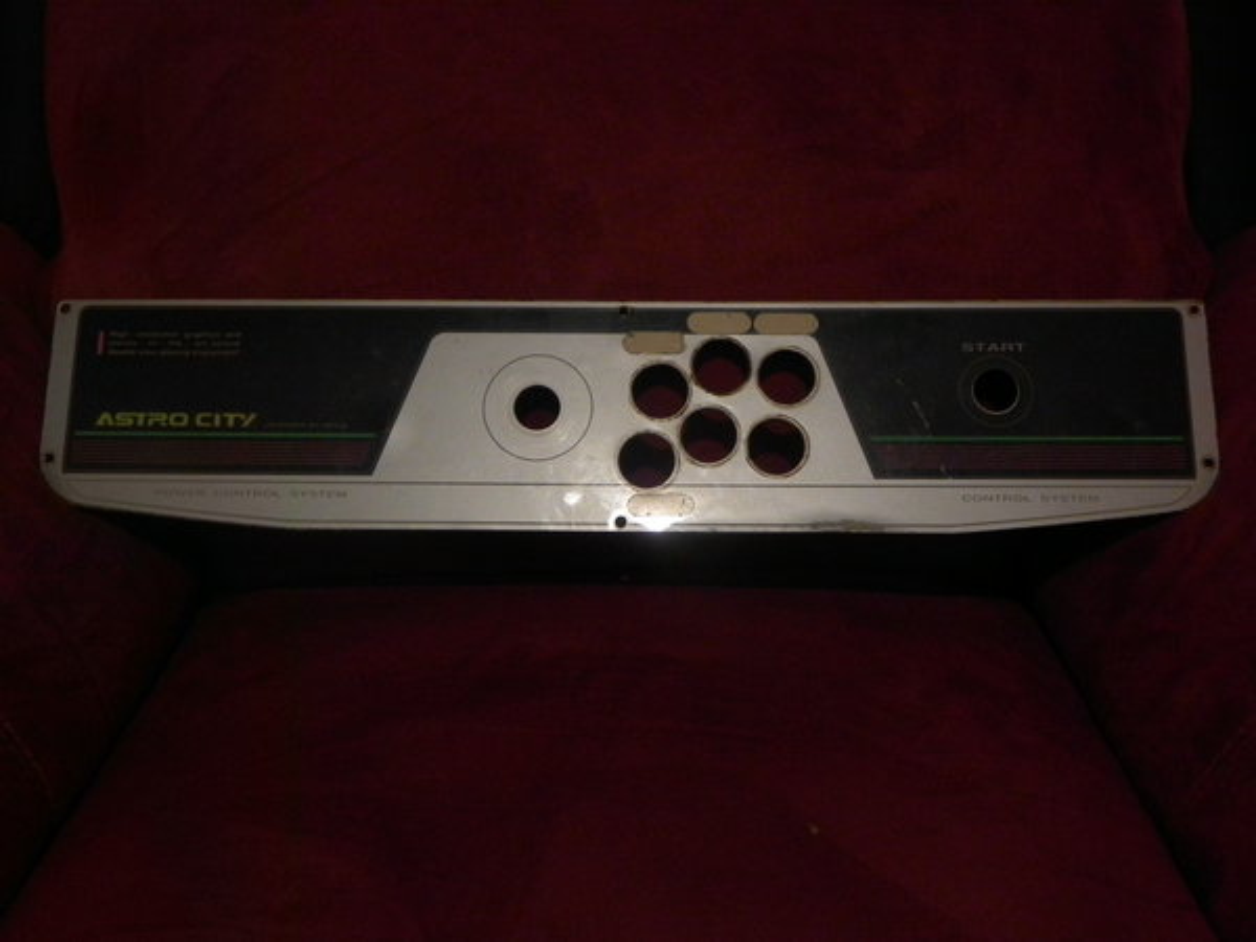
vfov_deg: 42.9
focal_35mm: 33
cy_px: 471
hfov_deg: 55.4
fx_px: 1197
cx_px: 628
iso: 800
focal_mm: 5.9
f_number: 3.2
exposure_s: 1/15
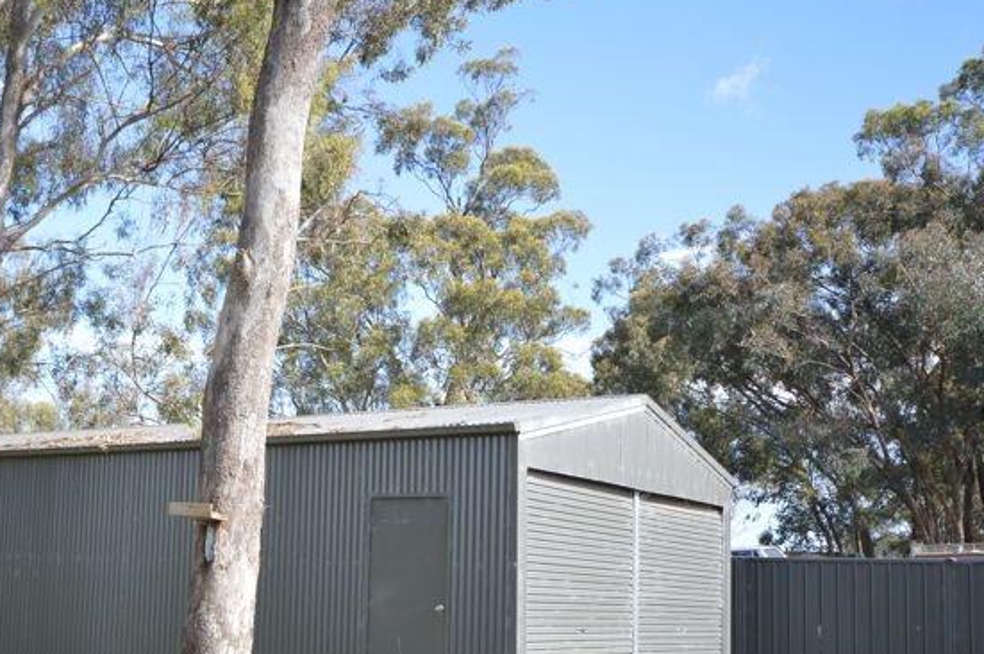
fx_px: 1338
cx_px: 205
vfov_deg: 27.2
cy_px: 457
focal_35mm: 49
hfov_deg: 38.9
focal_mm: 20
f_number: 5.6
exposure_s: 1/125
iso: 100
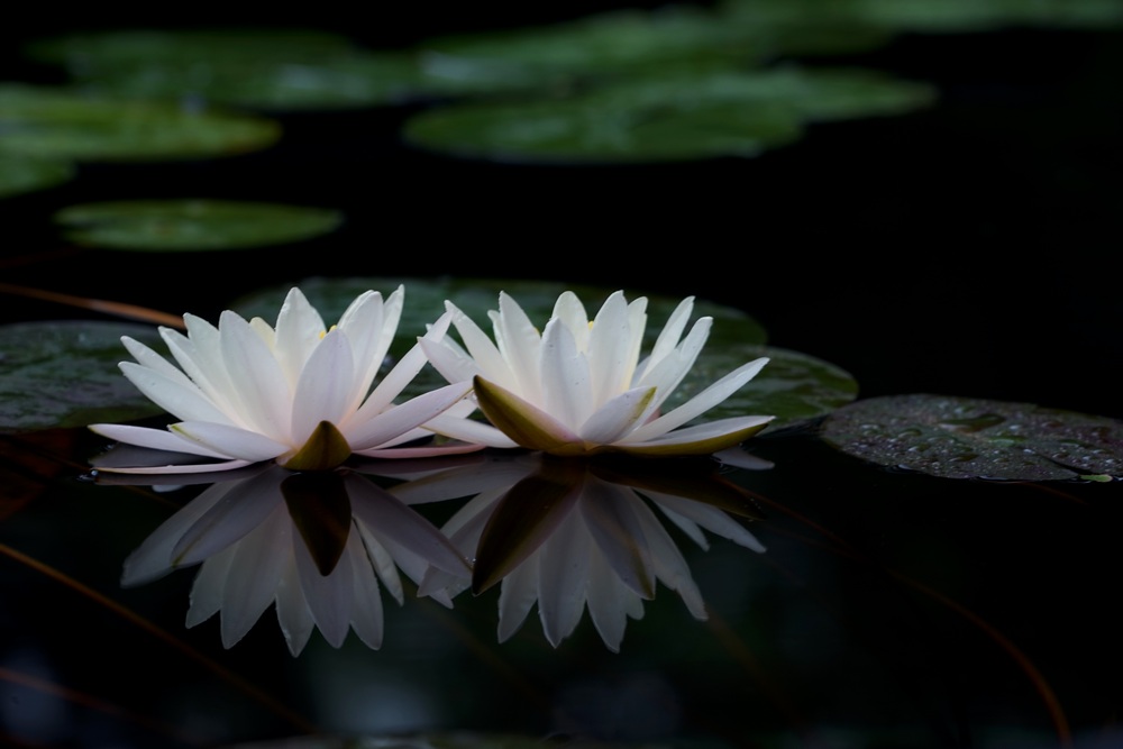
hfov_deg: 12.9
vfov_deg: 8.6
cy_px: 374
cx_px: 562
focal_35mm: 159
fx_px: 4960
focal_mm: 159
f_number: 8
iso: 100
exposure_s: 1/8
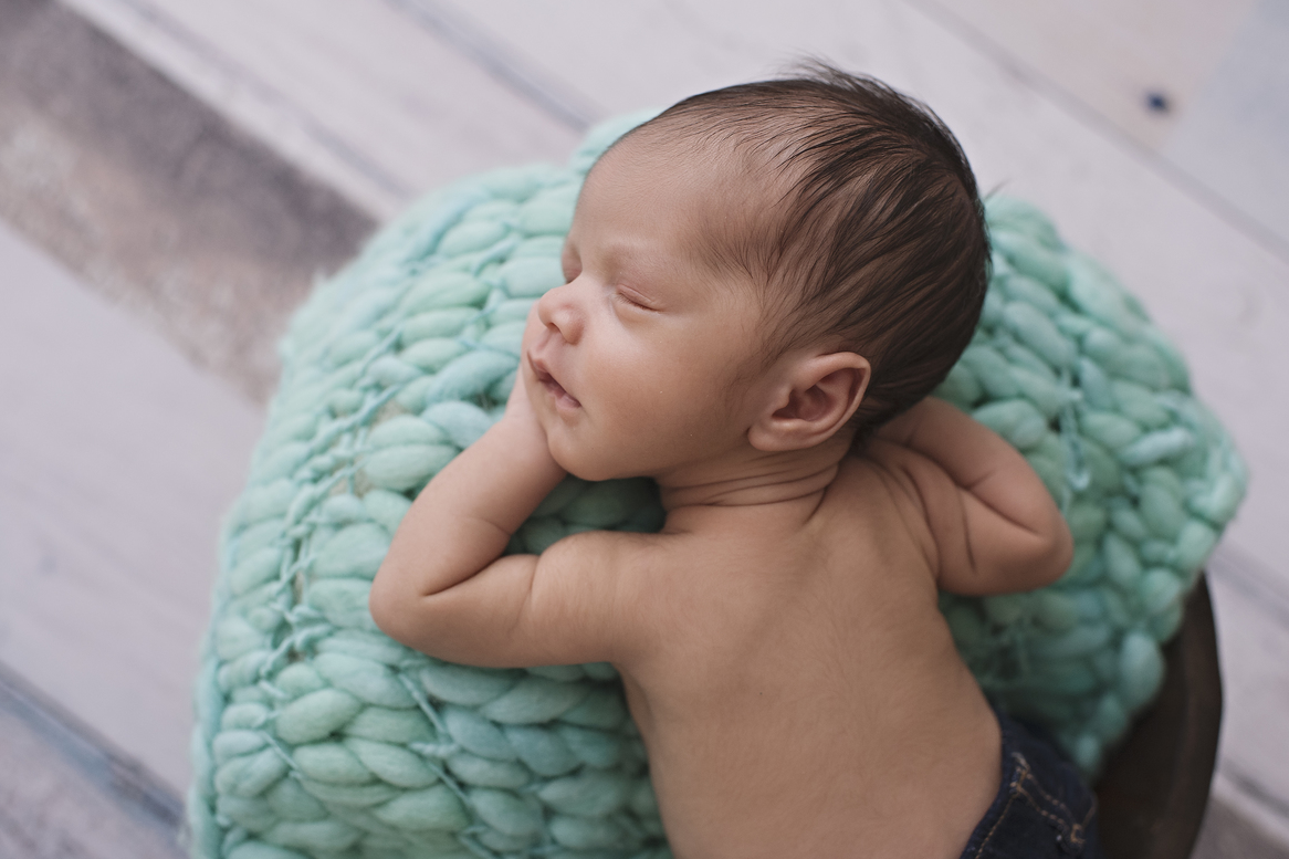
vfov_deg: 36.9
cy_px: 433
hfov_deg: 53.1
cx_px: 629
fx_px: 1289
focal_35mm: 36
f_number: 3.2
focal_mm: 35
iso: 640
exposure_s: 1/250
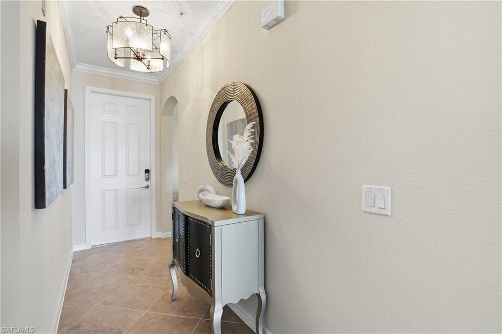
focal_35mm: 16
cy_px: 167
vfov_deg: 73.7
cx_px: 251
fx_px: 223
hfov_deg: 96.8
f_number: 9
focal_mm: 16
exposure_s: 1/50
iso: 400
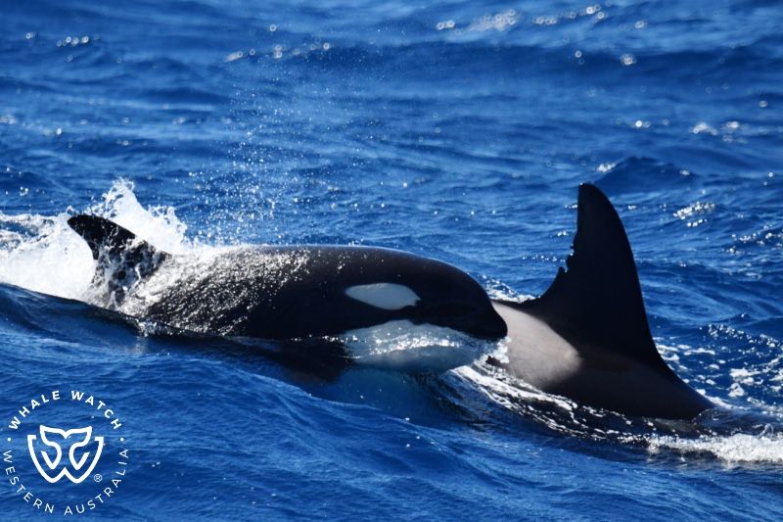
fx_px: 13046
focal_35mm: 600
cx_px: 392
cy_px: 261
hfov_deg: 3.4
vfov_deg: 2.3
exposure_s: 1/8000
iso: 1400
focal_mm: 600
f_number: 6.3
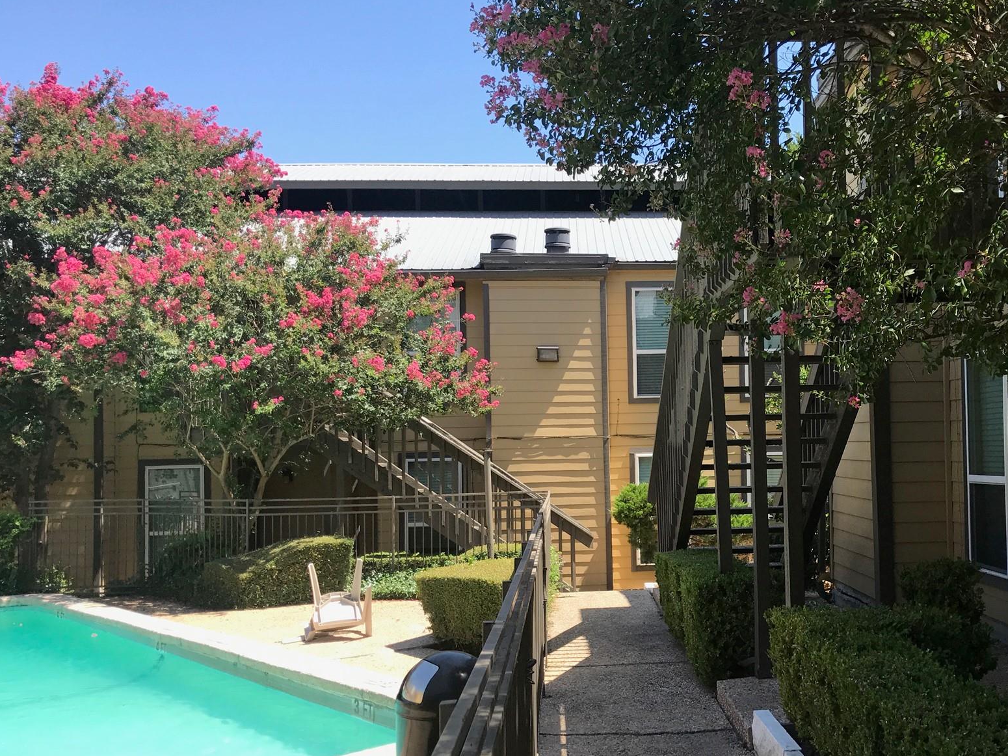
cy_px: 424
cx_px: 652
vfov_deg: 38.6
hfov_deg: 49.5
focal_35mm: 37
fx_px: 1077
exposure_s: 1/903
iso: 20
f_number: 1.8
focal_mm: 3.99
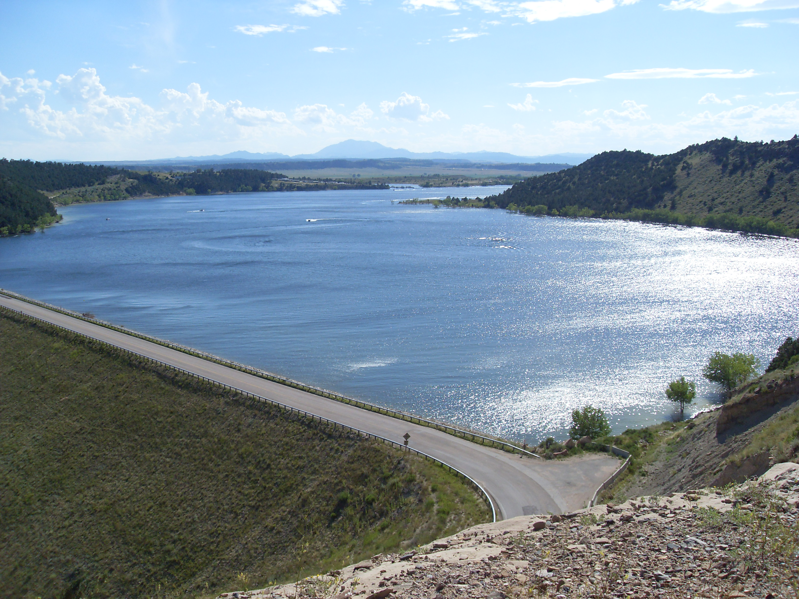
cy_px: 300
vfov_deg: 40.7
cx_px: 400
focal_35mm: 35
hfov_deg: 52.6
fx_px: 808
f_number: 7
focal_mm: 6.3
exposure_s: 1/350
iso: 80
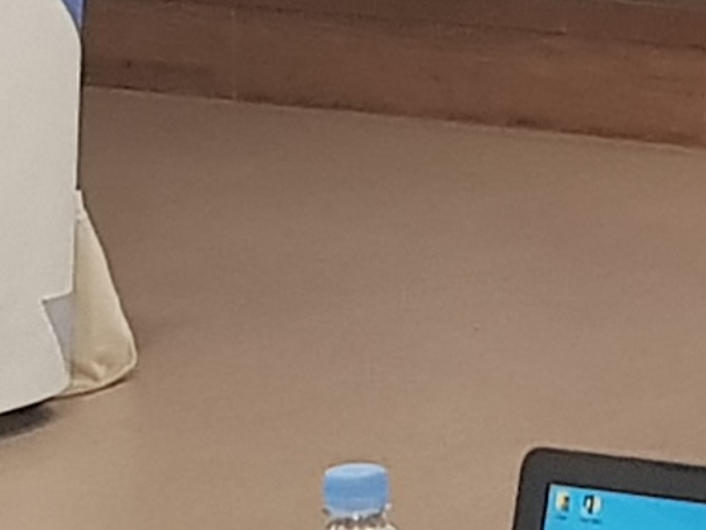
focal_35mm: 197
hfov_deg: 9.7
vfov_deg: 7.4
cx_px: 1132
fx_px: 4018
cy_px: -361
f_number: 1.7
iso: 160
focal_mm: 4.3
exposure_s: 1/40
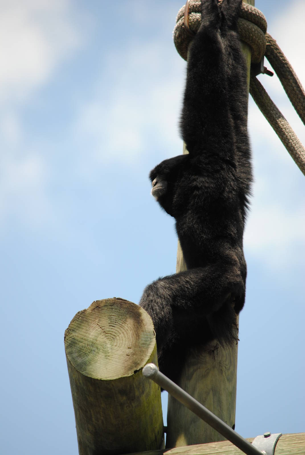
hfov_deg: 4.2
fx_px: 4182
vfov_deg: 6.2
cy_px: 228
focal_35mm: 330
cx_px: 152
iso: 200
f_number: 5.3
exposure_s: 1/640
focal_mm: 220
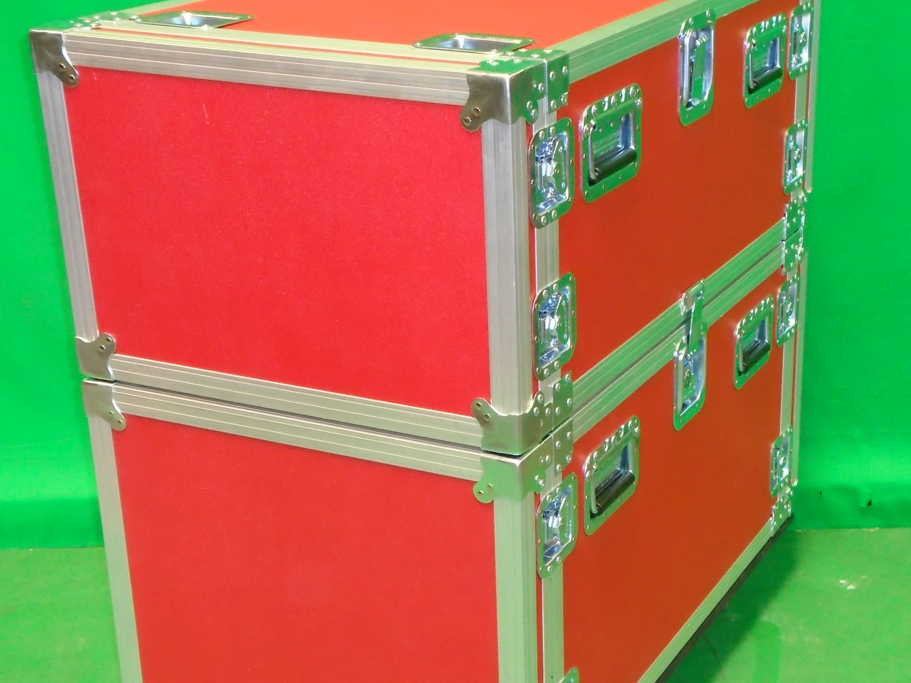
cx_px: 585
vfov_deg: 23.6
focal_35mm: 62
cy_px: 426
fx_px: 1632
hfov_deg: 31.0
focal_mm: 7.4
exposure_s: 1/50
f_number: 4.1
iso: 400
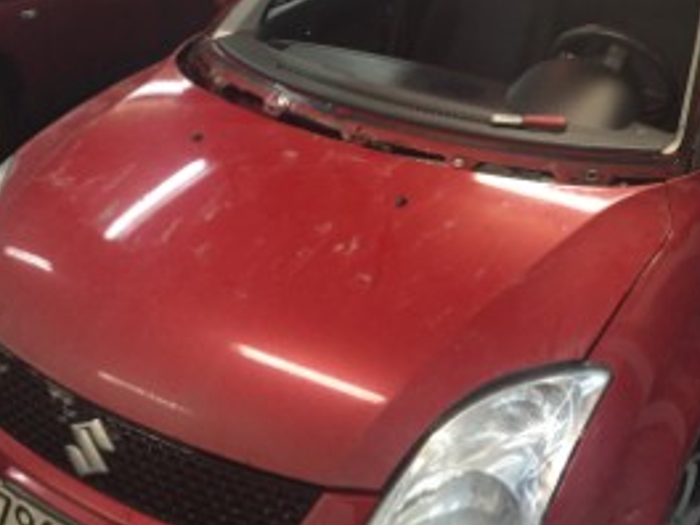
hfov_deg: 42.8
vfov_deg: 32.5
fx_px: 890
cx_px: 416
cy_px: 162
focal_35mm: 44
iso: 250
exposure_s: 1/33
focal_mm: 4.15
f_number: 2.2
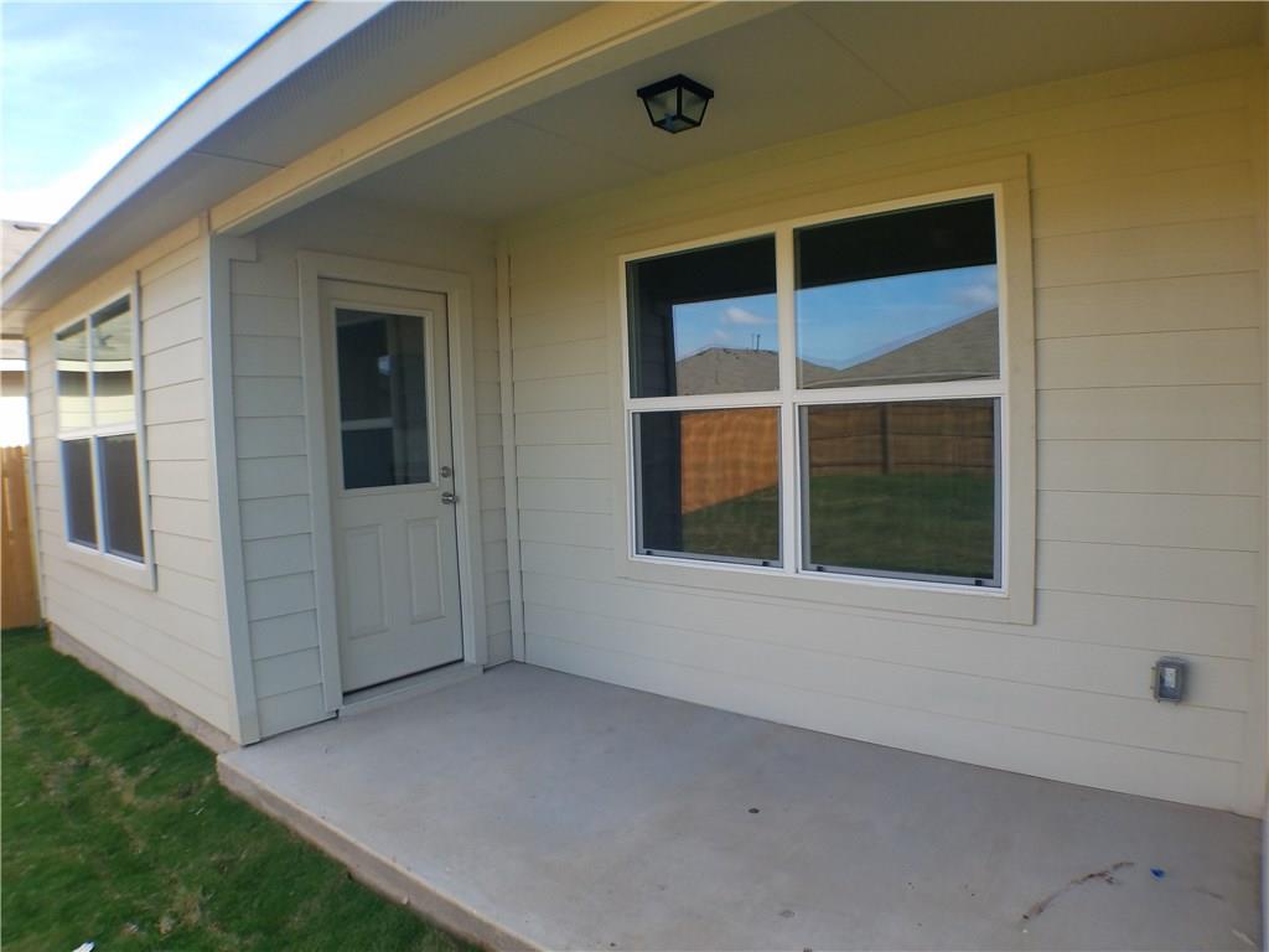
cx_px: 634
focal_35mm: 26
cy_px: 476
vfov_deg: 53.1
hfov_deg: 67.3
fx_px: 953
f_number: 1.7
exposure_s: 1/638
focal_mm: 4.2
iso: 50
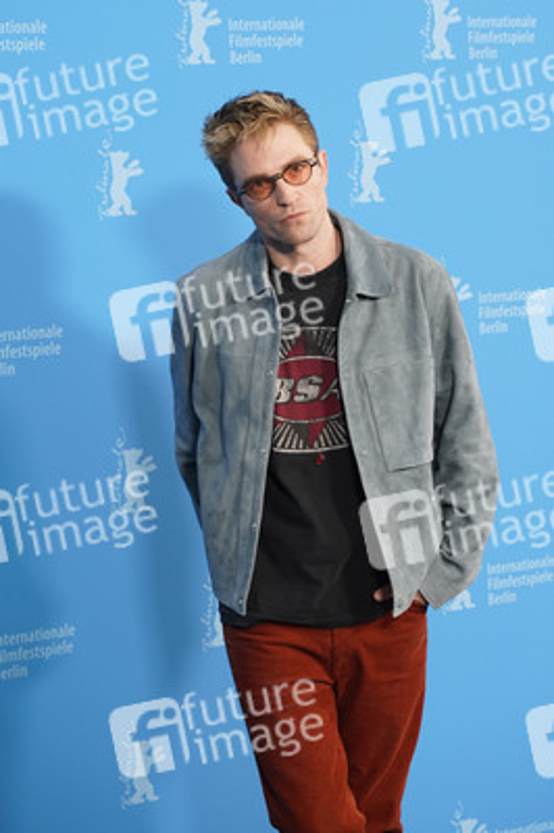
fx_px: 2127
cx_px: 277
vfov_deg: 22.2
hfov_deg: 14.8
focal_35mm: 92
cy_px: 416
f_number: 5.6
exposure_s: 1/125
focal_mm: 92
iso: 2000
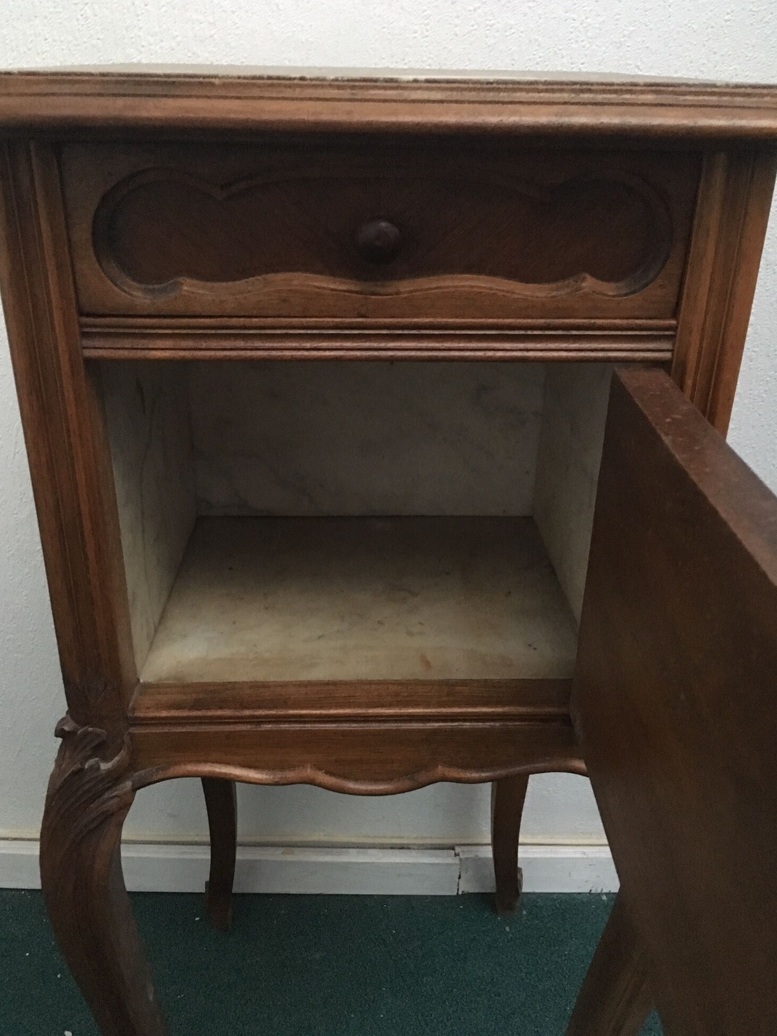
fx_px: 898
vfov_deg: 60.0
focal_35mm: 30
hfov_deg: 46.8
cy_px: 515
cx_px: 381
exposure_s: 1/17
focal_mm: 4.15
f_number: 2.2
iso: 320
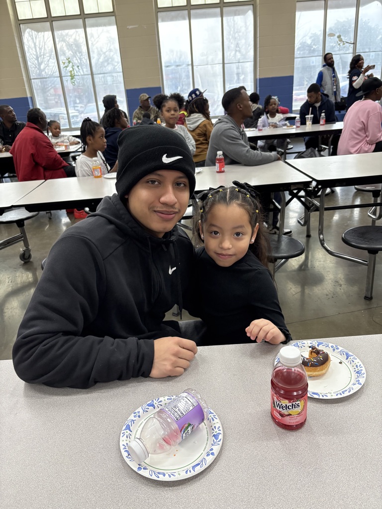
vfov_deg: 67.3
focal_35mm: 26
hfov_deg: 53.1
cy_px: 254
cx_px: 191
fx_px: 383
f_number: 1.6
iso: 250
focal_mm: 5.96
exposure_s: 1/120
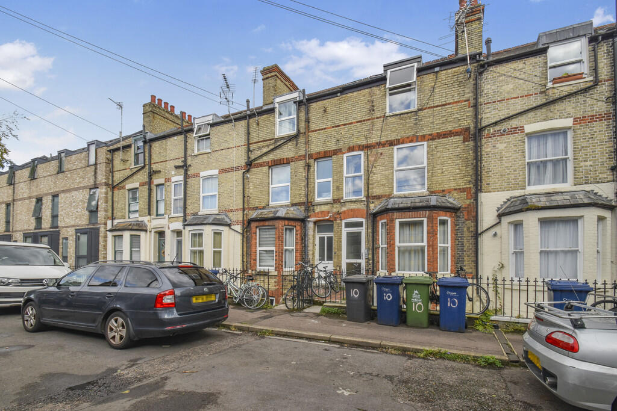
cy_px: 206
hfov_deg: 100.4
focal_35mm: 15
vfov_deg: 77.3
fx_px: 257
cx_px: 308
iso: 220
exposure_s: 1/200
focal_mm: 10
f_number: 10
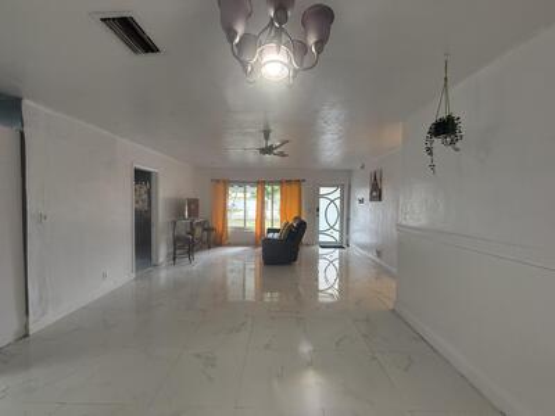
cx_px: 278
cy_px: 208
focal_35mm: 14
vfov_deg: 85.7
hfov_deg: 102.1
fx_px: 224
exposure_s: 1/120
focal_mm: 2.22
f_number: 2.2
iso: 320
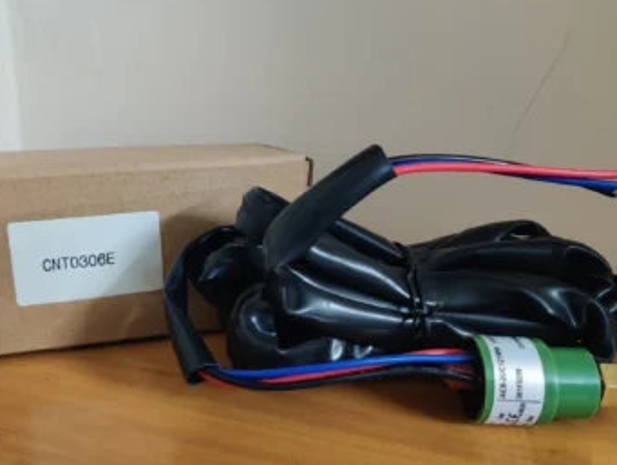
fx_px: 607
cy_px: 209
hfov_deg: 53.5
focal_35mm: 34
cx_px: 246
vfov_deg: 41.9
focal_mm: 4.75
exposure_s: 1/20
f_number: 1.65
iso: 1600
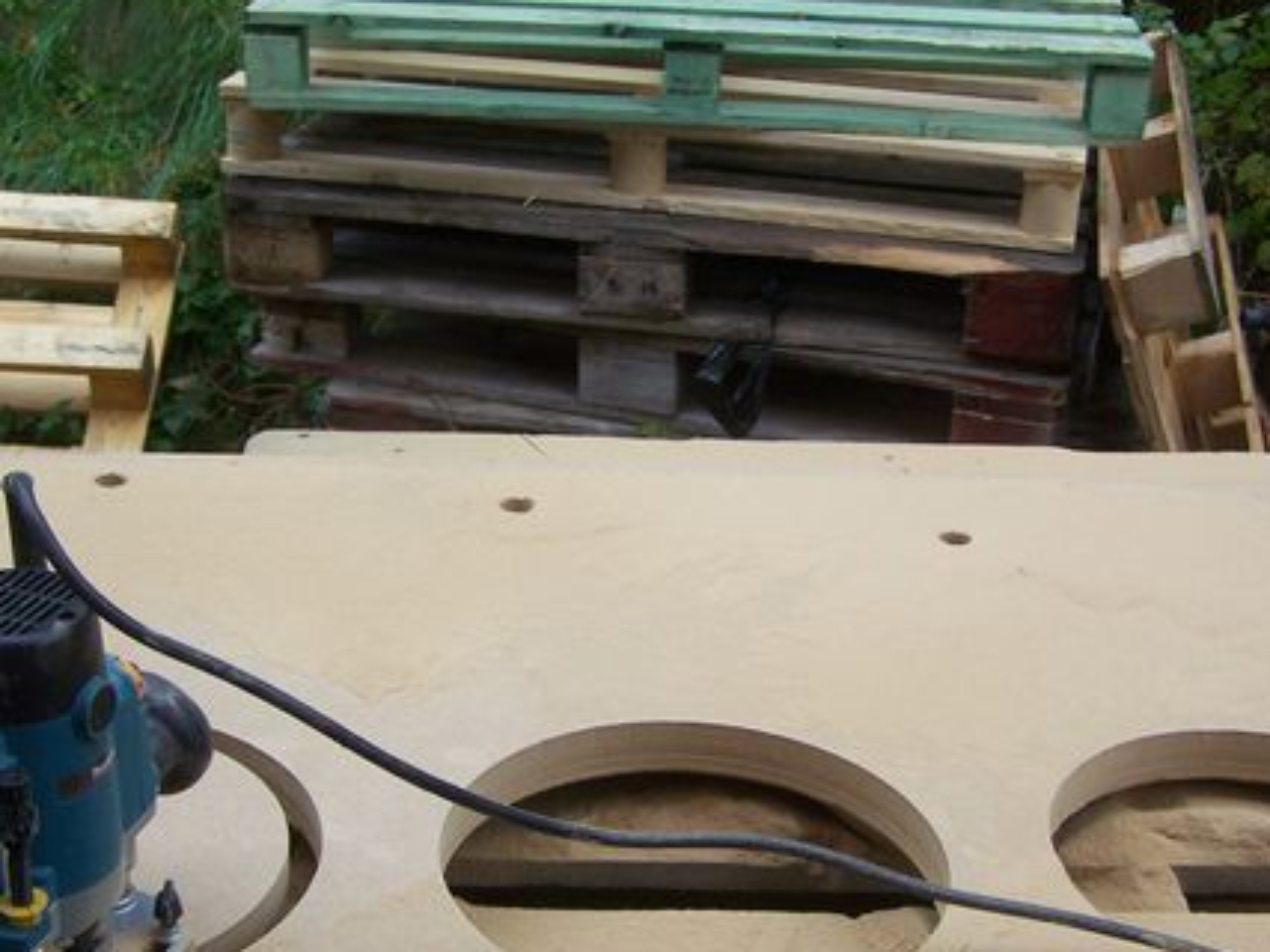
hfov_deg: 33.8
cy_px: 577
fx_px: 2091
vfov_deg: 25.6
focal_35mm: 57
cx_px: 666
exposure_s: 1/125
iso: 64
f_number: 2.8
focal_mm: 6.3
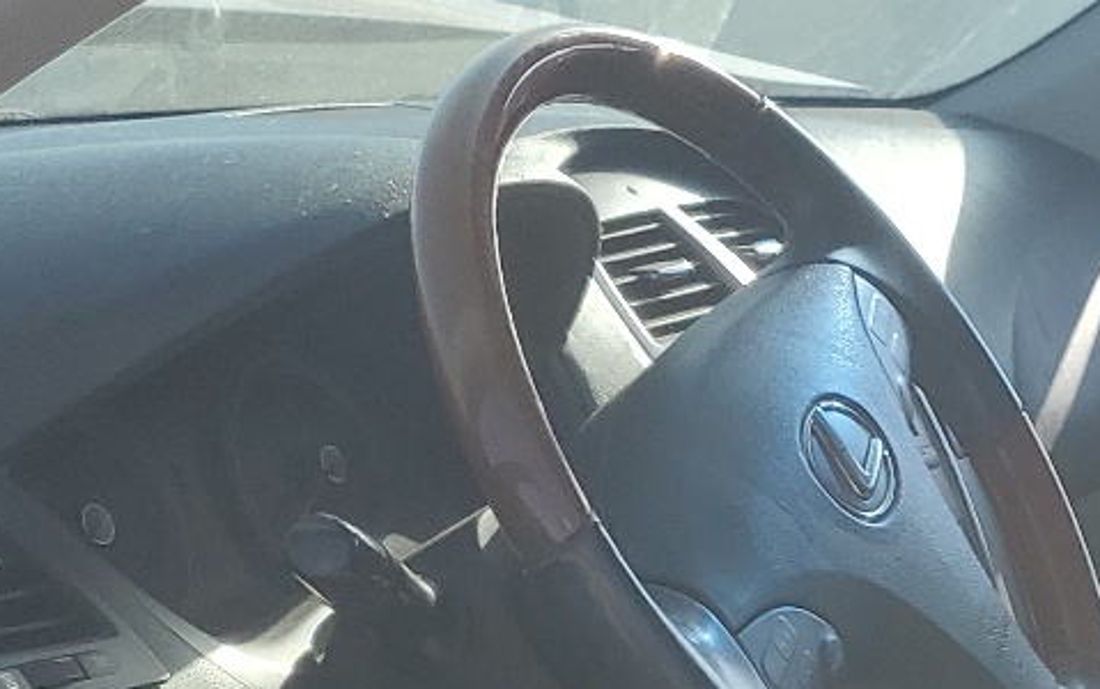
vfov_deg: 13.6
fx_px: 2760
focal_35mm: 92
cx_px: 1272
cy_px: 937
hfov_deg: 21.2
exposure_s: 1/2000
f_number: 1.5
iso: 50
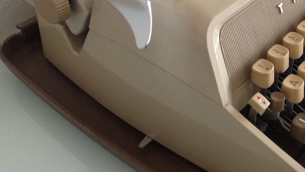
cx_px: 225
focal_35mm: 59
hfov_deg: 34.8
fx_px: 477
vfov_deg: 20.3
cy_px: 59
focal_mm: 4.28
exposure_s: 1/15
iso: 320
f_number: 2.4
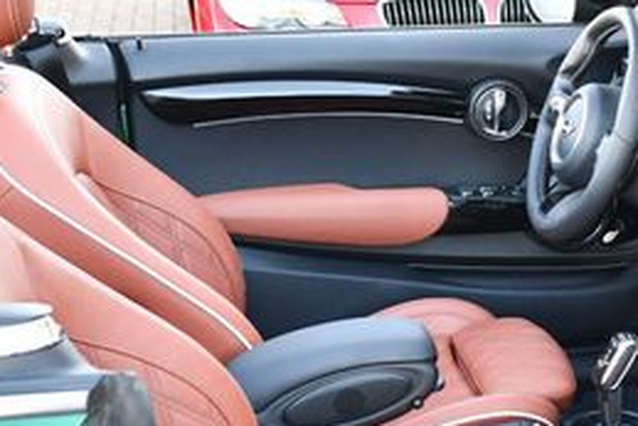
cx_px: 542
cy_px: 367
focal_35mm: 89
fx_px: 1578
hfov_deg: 22.4
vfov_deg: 15.2
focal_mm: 18
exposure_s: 1/200
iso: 800
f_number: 3.5
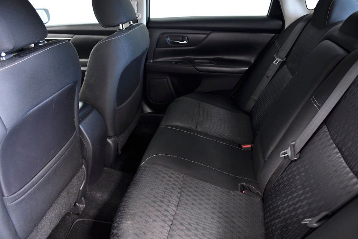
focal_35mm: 27
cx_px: 179
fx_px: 269
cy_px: 120
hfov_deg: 67.4
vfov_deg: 47.9
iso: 2500
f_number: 4.5
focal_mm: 18
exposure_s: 1/80
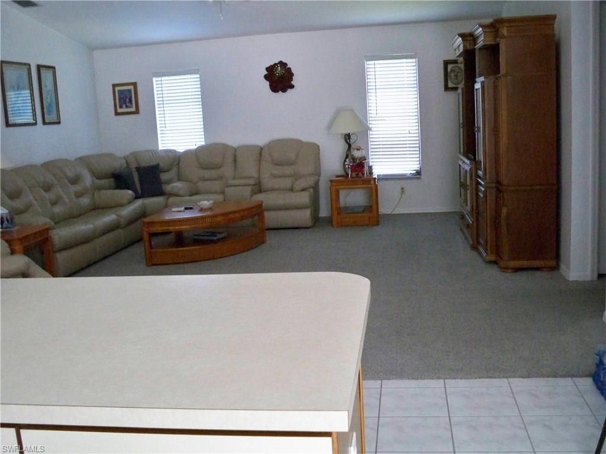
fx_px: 612
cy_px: 227
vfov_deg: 40.7
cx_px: 303
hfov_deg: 52.6
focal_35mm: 35
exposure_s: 1/60
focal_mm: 6.3
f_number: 3.1
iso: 800
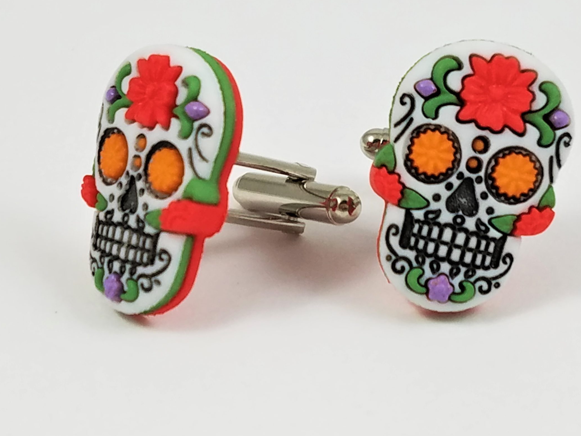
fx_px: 537
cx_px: 323
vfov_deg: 44.0
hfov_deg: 56.7
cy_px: 186
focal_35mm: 32
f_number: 1.7
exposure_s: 1/120
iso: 64
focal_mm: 4.2
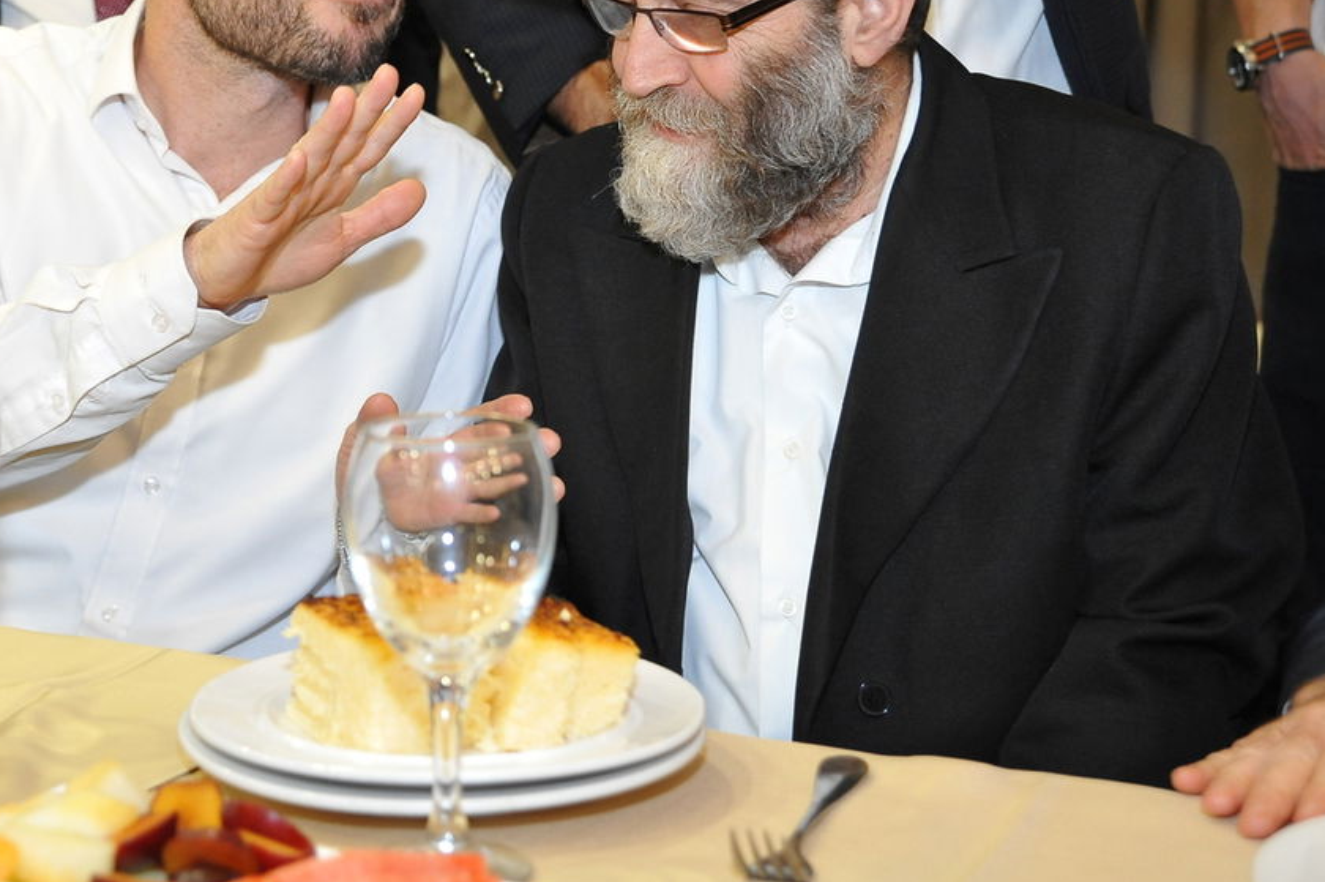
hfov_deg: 26.8
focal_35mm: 75
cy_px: 171
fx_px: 2759
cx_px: 423
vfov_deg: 18.0
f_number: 4
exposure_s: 1/100
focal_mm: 45
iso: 2000
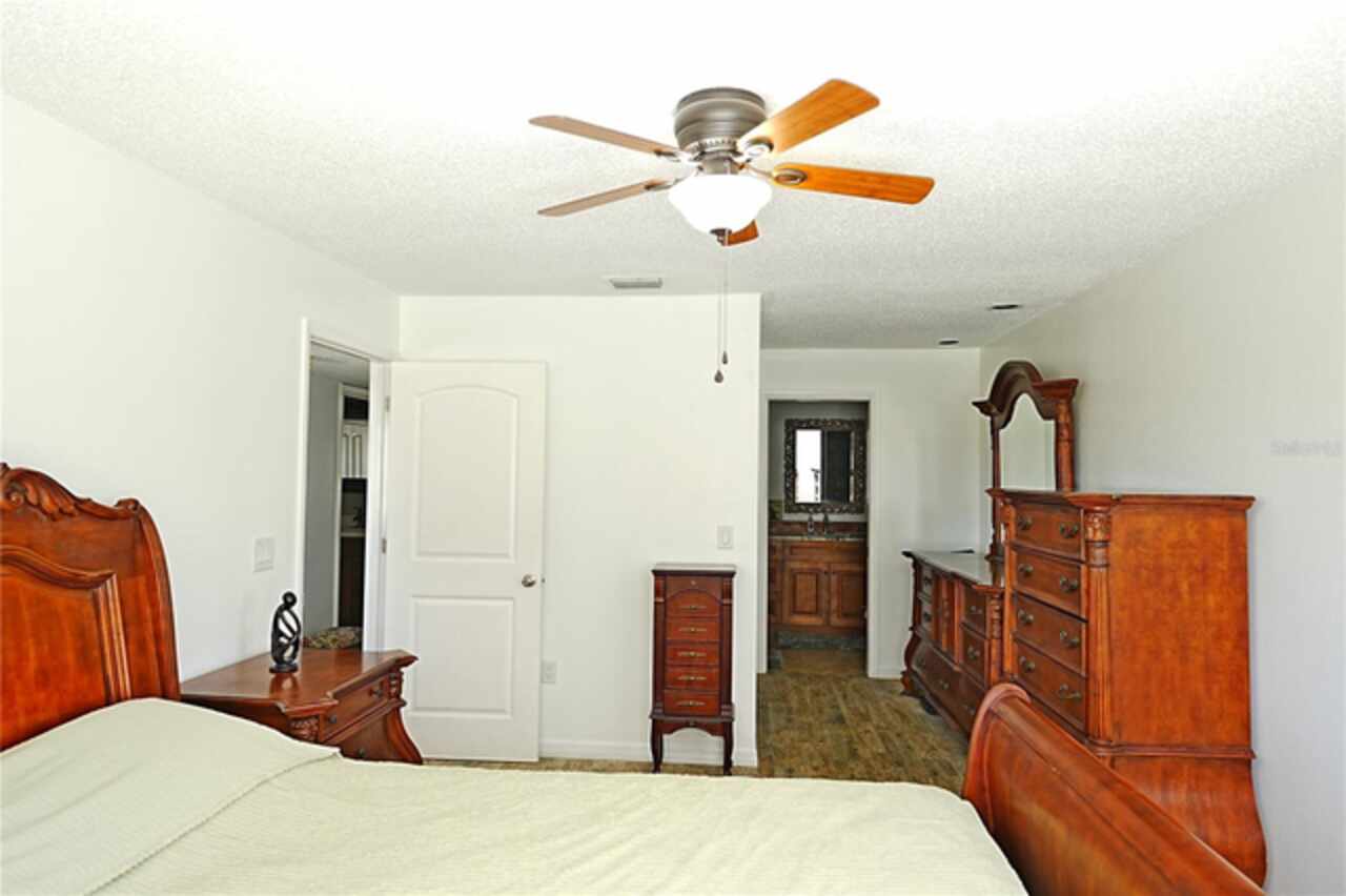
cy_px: 448
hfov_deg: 81.2
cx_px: 673
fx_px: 785
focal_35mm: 21
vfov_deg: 59.4
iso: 64
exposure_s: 1/25
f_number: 2.8
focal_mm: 14
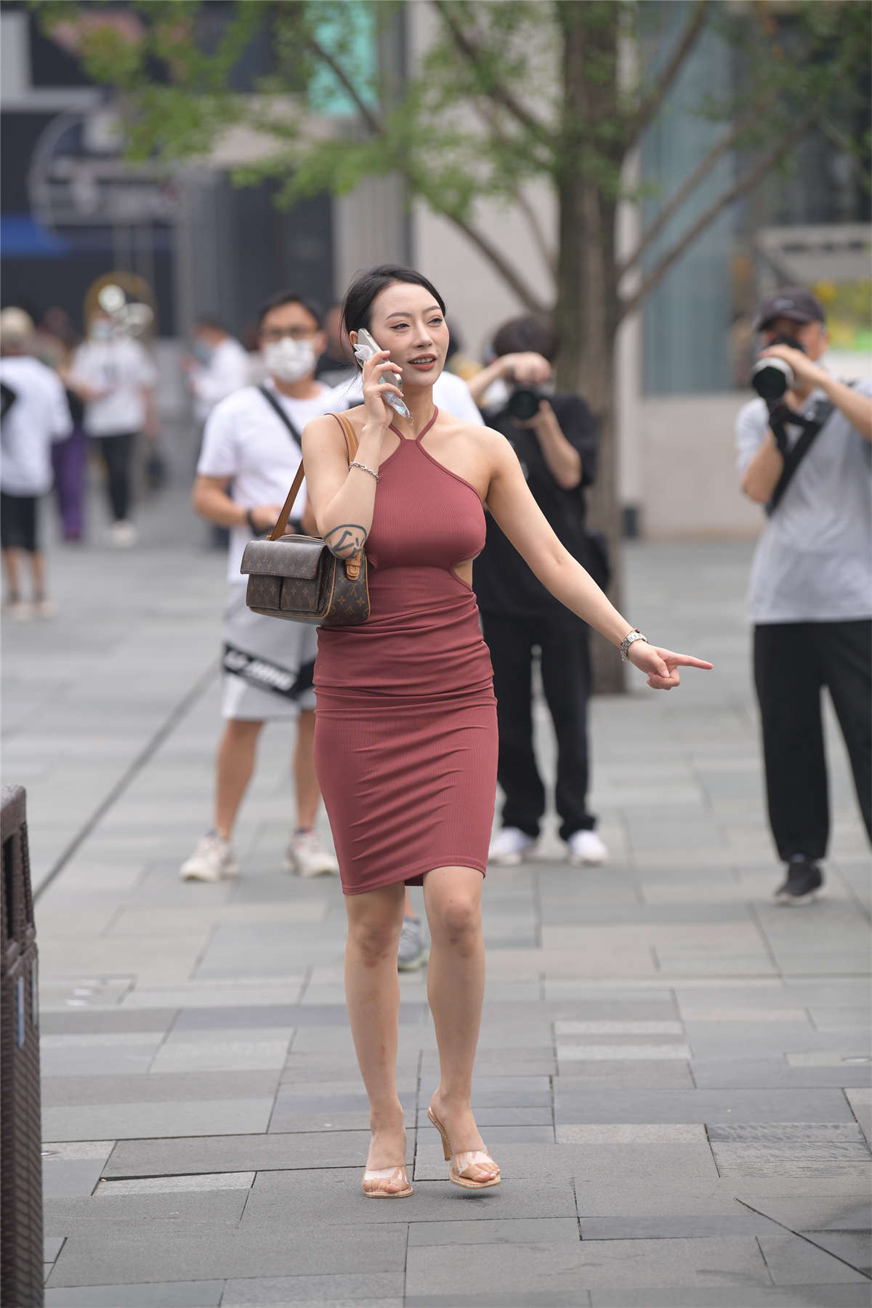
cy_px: 654
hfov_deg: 7.8
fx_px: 6358
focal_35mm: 175
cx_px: 436
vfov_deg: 11.7
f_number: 3.5
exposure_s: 1/640
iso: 500
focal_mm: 175
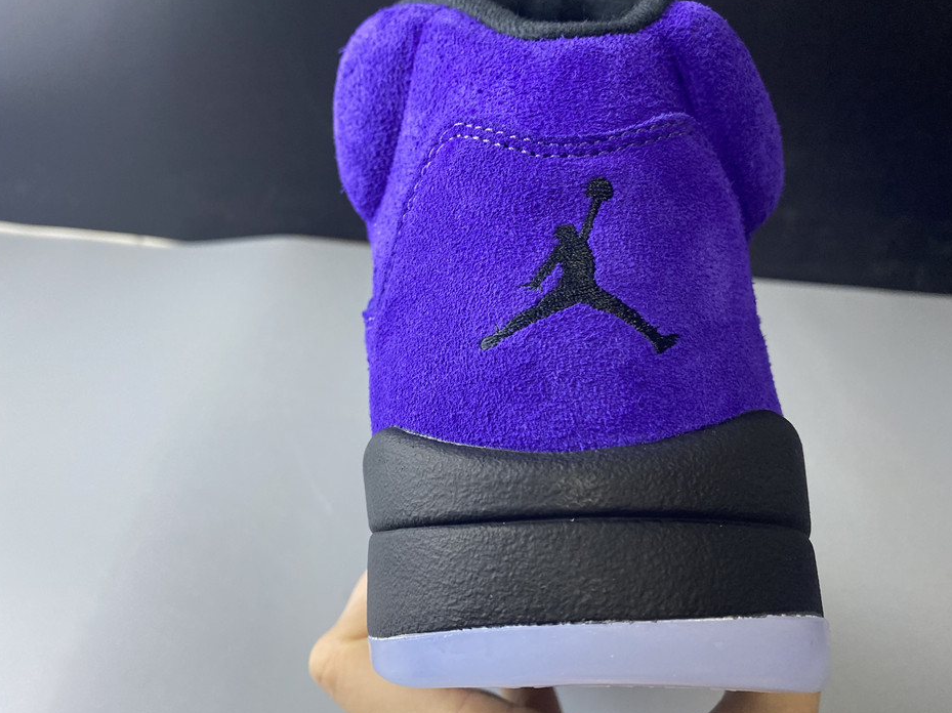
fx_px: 770
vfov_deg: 49.7
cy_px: 355
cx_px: 453
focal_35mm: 28
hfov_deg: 63.4
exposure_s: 1/100
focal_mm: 4.25
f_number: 1.8
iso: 125
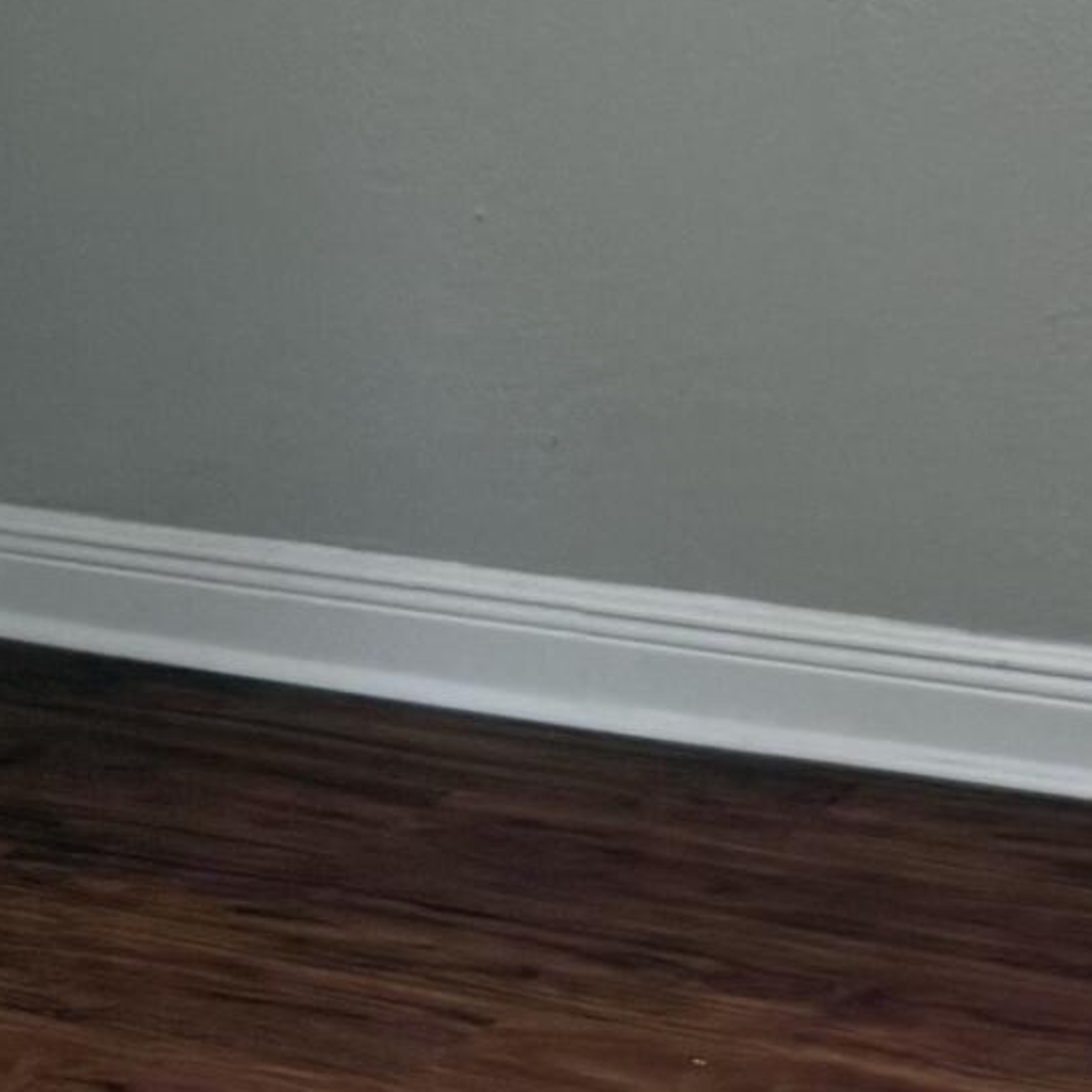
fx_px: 4176
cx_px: 1558
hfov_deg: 14.1
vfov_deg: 13.7
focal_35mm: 117
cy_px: -727
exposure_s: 1/120
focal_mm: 6.76
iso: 200
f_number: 1.78
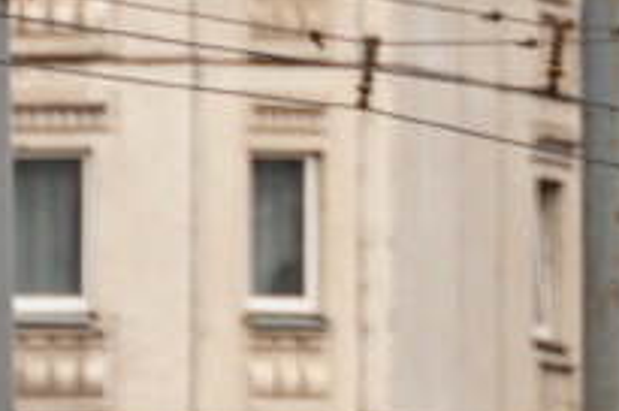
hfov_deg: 1.1
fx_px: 32584
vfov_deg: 0.7
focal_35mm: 1898
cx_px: 1317
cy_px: 1177
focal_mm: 200
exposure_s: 1/320
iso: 200
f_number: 8
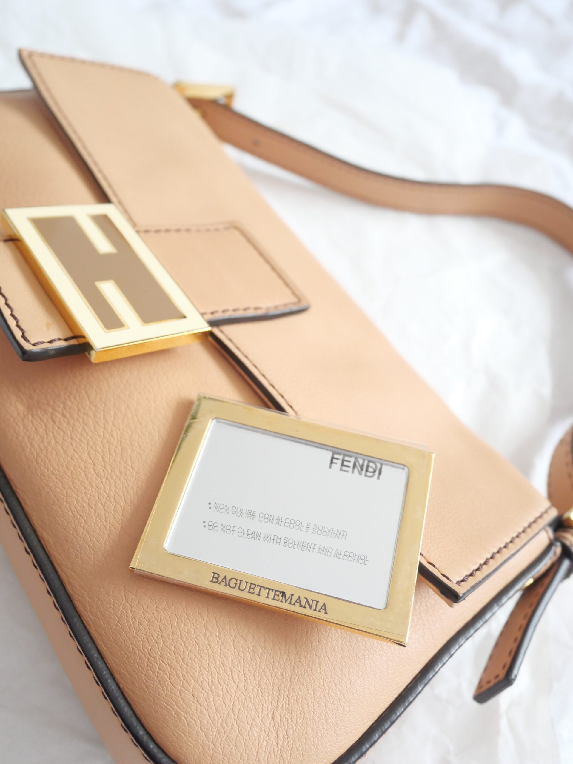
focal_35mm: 30
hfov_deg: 46.8
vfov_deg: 60.0
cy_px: 382
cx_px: 286
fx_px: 662
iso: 1250
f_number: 3.7
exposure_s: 1/60
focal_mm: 15
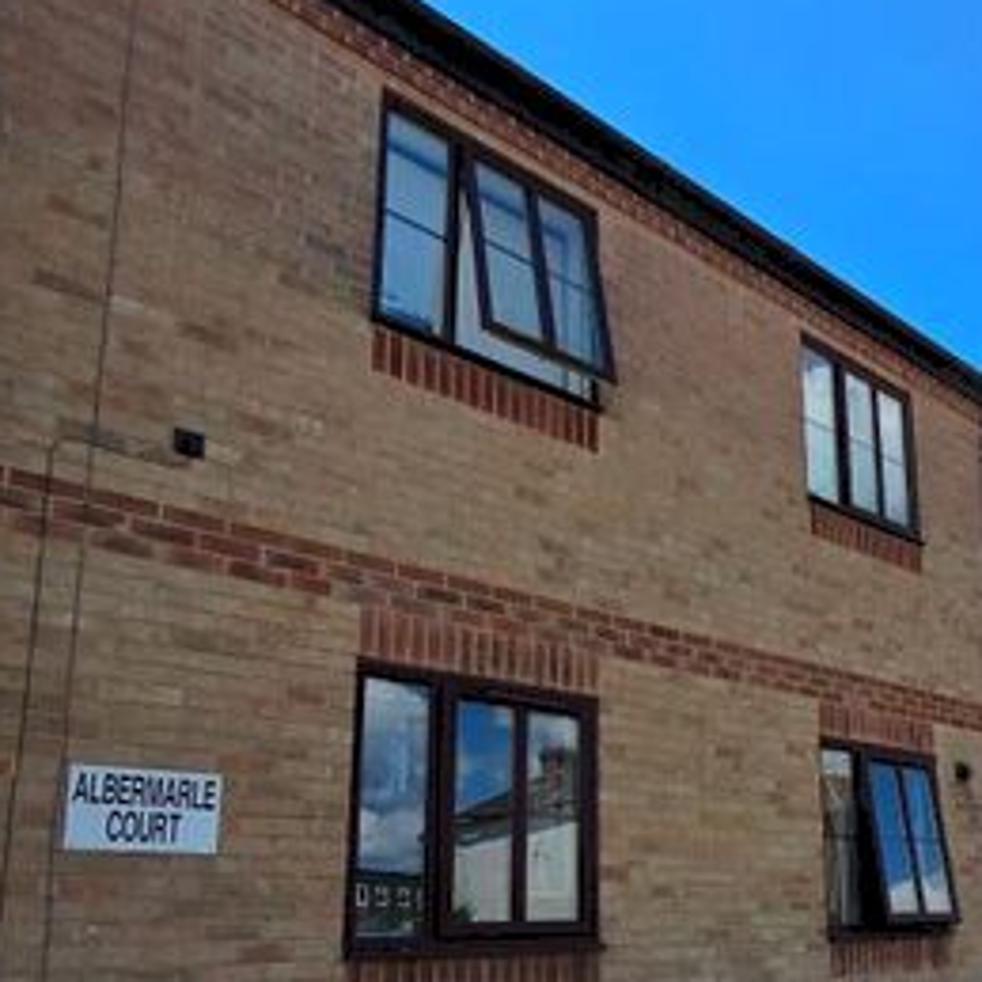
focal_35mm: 31
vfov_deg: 50.9
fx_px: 995
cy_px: 703
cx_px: 864
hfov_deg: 47.7
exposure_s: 1/1732
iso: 50
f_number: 2.2
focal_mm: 2.2
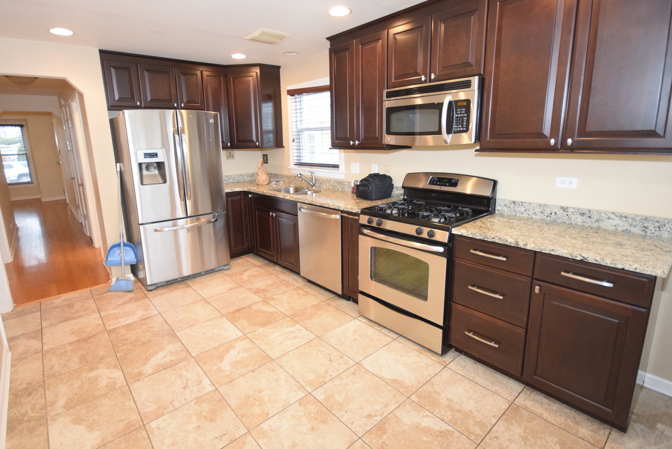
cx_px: 316
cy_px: 205
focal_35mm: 17
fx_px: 318
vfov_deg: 70.4
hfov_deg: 93.1
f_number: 4
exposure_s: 1/60
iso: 1600
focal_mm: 10
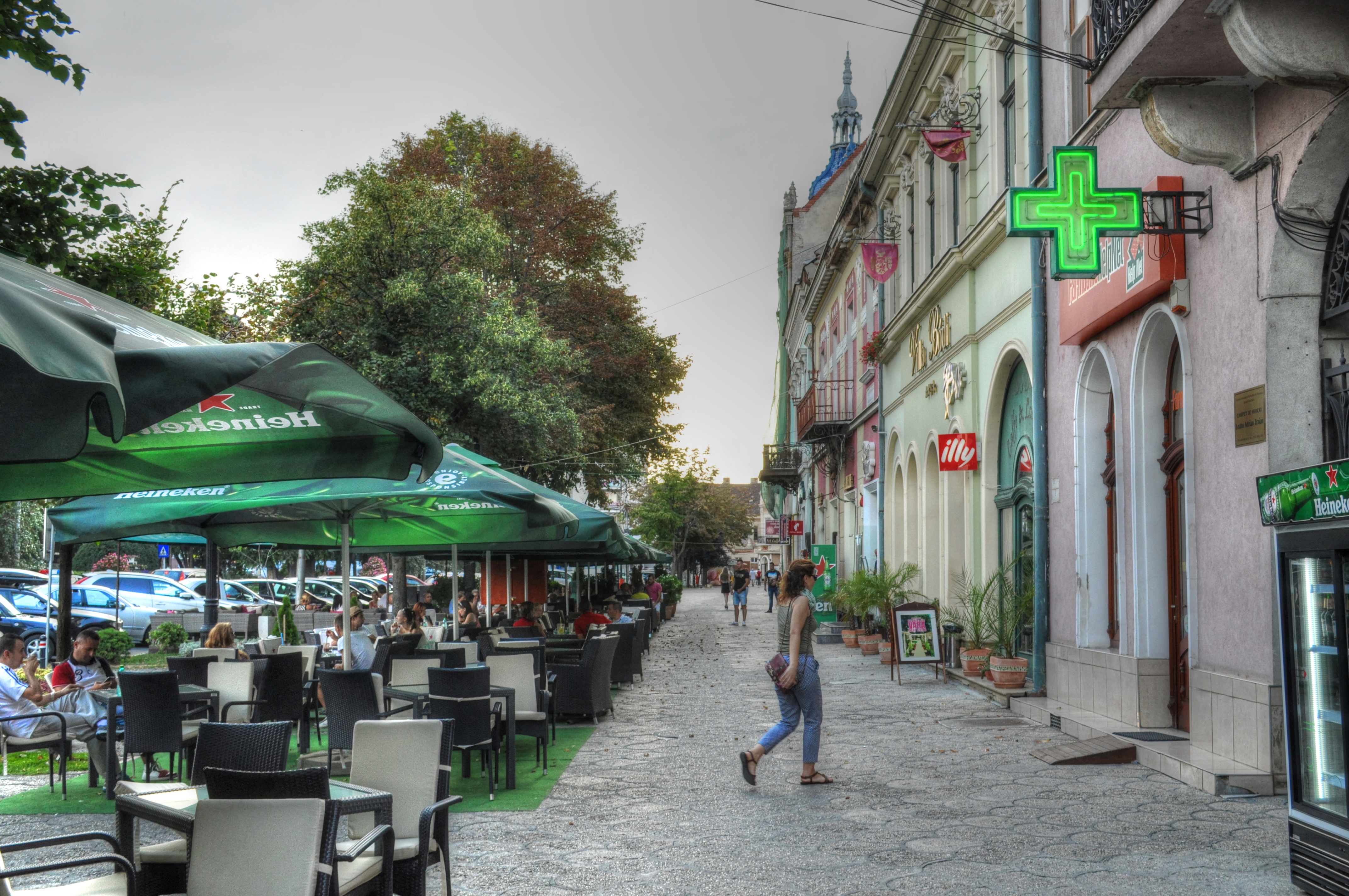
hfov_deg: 49.6
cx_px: 674
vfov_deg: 34.1
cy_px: 448
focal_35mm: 39
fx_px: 1460
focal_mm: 26
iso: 500
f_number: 7.1
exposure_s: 1/160
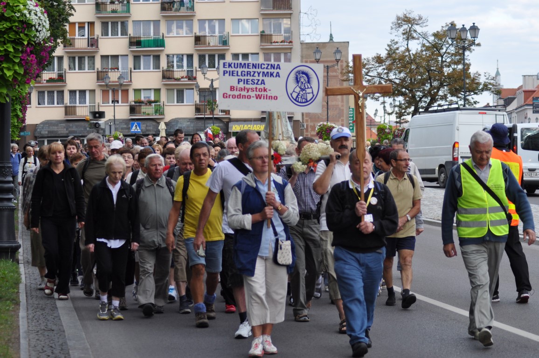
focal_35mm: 105
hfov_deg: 19.5
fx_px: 1570
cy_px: 179
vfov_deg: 13.0
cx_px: 270
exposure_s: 1/320
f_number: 4.5
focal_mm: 70
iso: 400
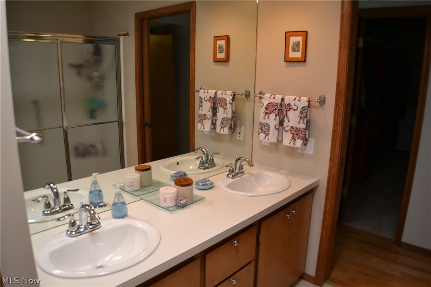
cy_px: 144
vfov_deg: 40.0
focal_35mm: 33
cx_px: 216
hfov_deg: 57.2
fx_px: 395
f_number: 4
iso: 400
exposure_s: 1/60
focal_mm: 22
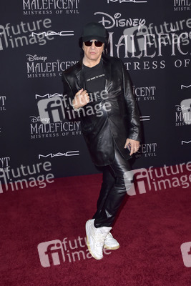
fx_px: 302
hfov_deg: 35.1
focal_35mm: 38
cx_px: 96
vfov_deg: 50.7
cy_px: 143
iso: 500
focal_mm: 38
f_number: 7.1
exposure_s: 1/250
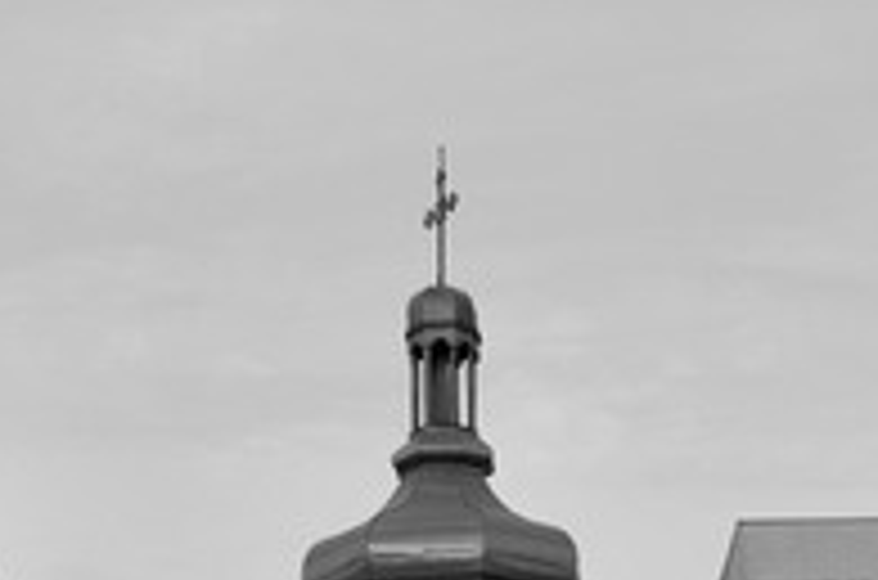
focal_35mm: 160
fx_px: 3893
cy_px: 625
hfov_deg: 12.8
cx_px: 243
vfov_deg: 8.5
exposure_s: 1/200
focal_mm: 26
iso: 200
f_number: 6.3
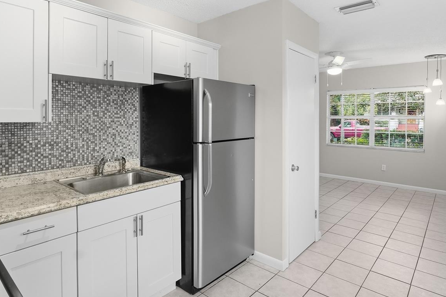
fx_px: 260
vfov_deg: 59.2
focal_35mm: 21
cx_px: 226
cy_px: 126
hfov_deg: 81.2
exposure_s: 1/60
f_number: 8
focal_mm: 10
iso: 400
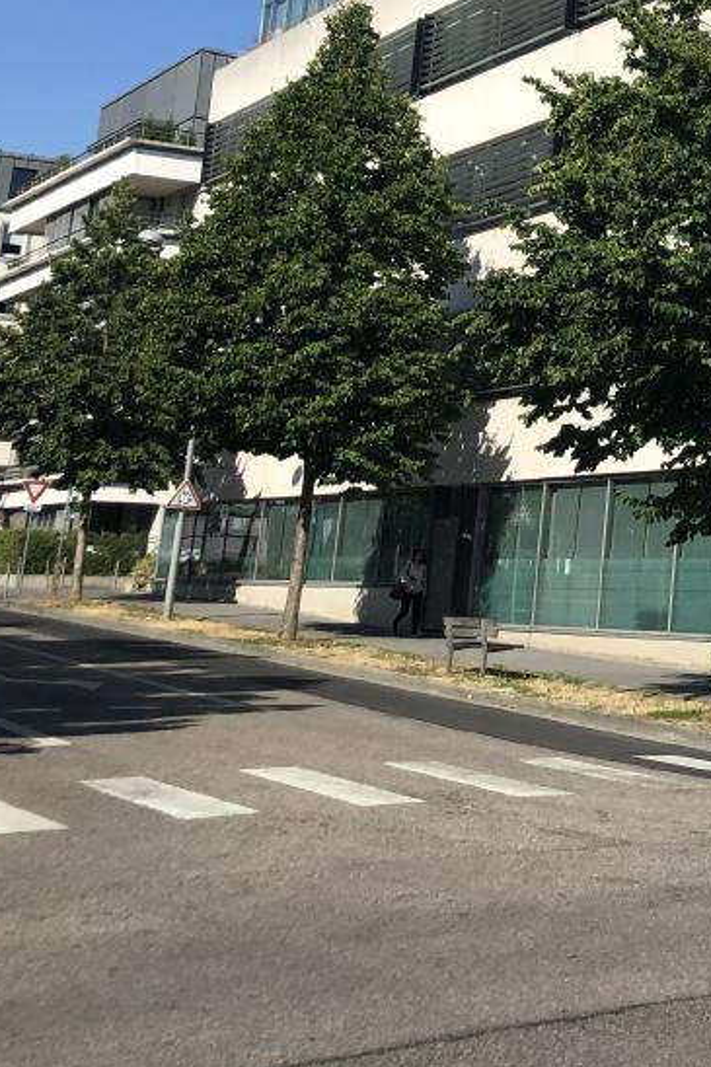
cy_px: 140
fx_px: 2016
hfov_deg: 17.5
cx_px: 1128
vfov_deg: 28.7
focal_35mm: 68
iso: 20
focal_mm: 3.99
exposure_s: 1/2525
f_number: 1.8
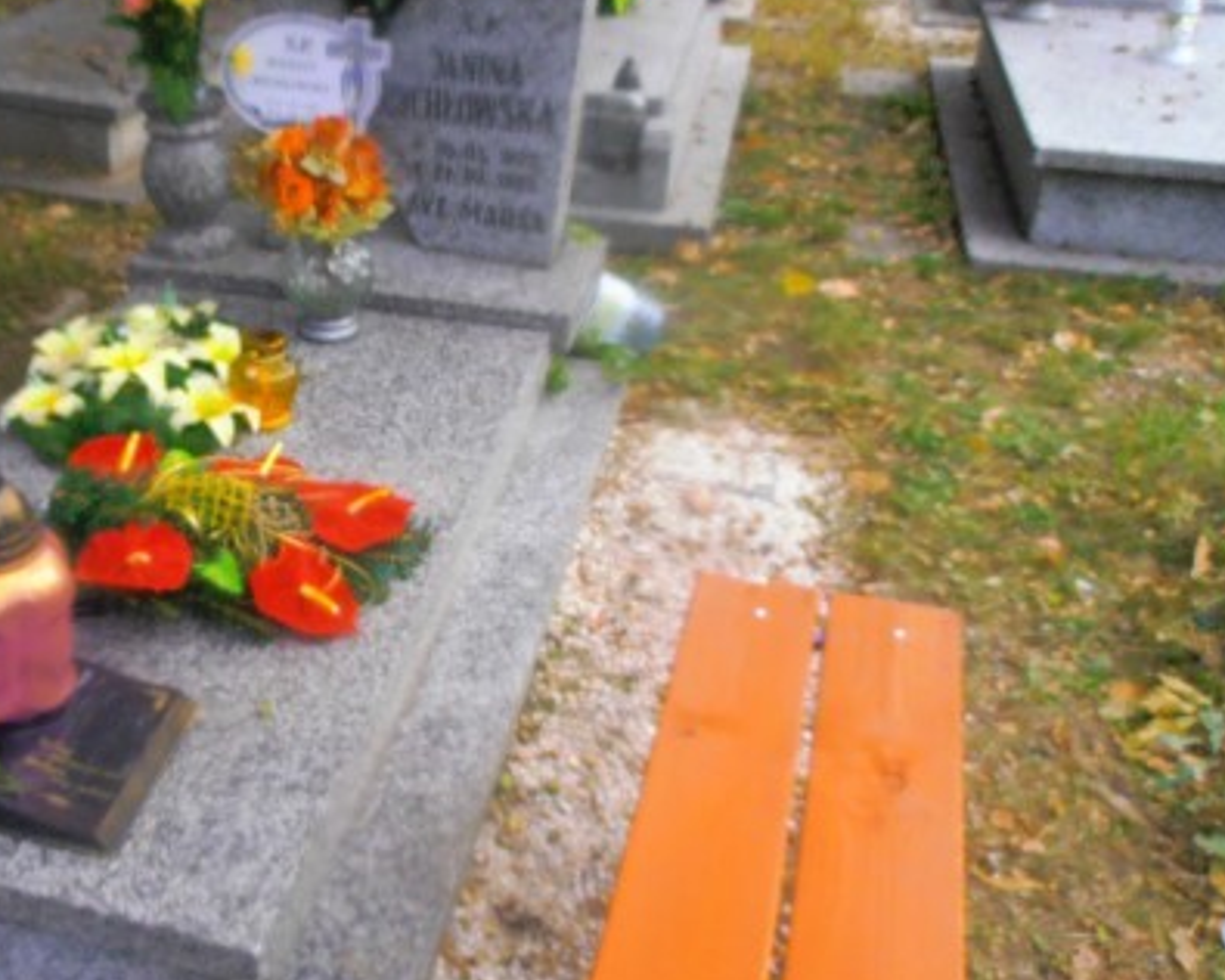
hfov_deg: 46.2
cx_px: 304
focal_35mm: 38
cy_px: 453
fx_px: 1378
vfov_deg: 39.1
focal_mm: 4.2
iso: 80
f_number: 3
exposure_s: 1/160
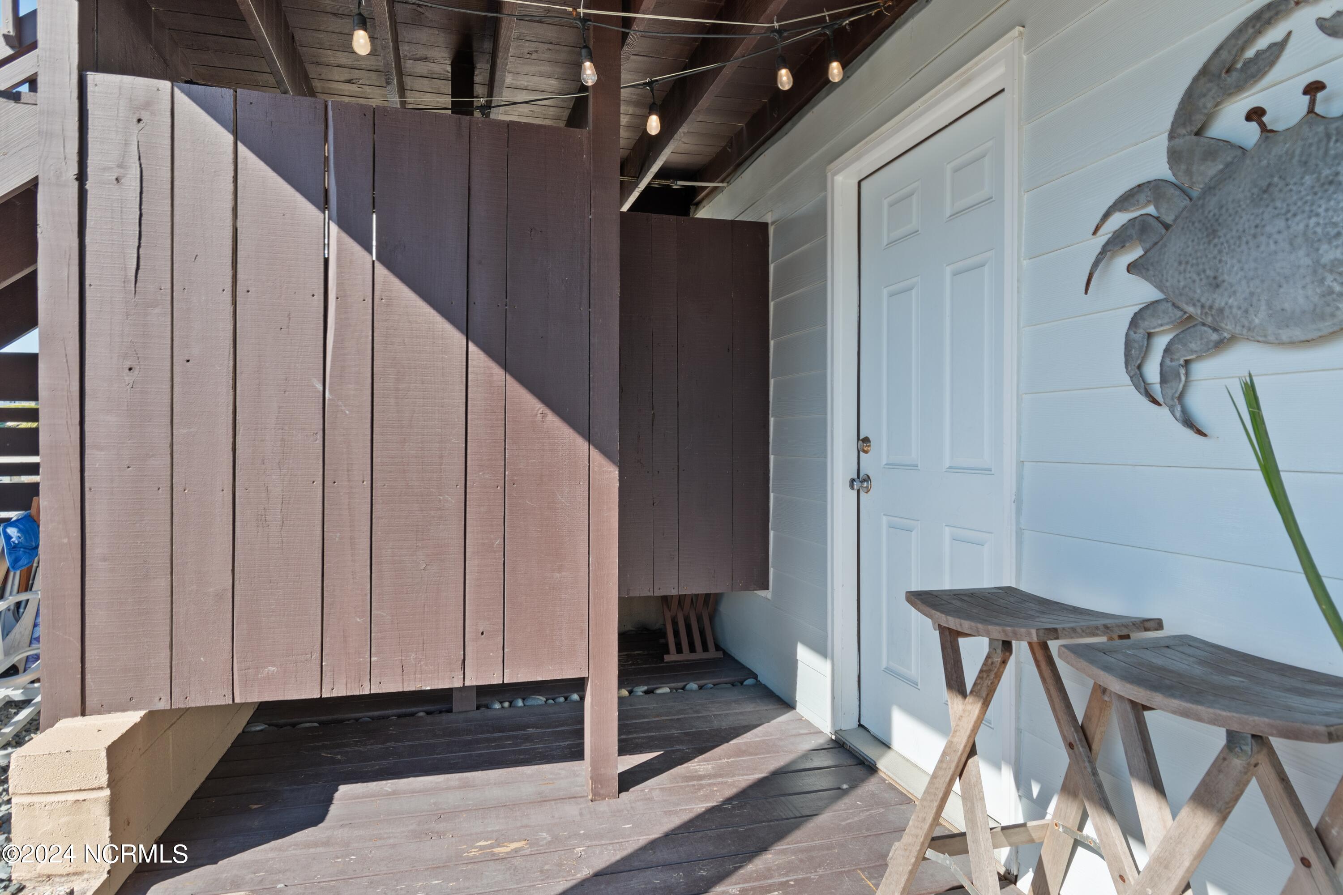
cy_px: 448
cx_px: 672
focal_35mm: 21
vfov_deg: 59.5
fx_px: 783
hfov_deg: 81.2
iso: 100
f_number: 5
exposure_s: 1/50
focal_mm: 14
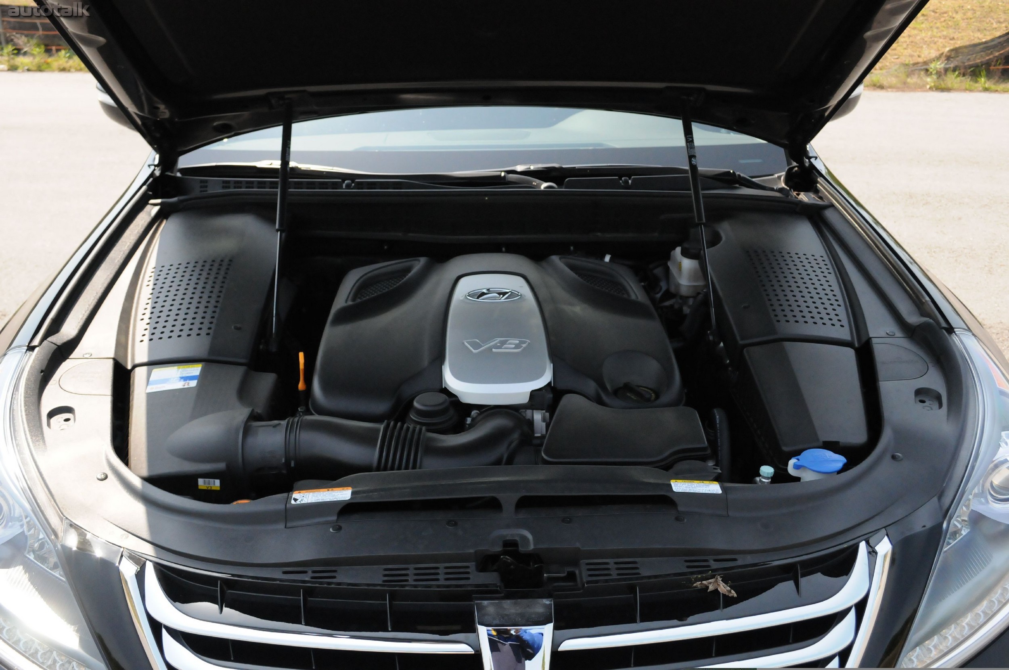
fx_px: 924
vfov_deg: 39.9
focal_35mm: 33
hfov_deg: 57.3
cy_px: 335
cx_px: 504
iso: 2000
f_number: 5.6
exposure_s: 1/3200
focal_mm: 22
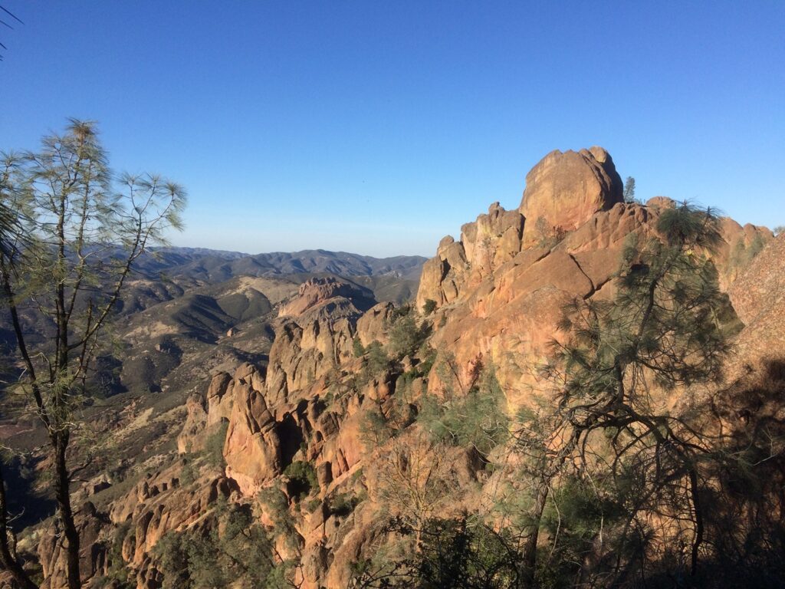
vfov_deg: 48.2
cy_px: 294
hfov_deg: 61.7
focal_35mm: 29
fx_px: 658
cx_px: 392
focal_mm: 4.15
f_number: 2.2
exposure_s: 1/1866
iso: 32
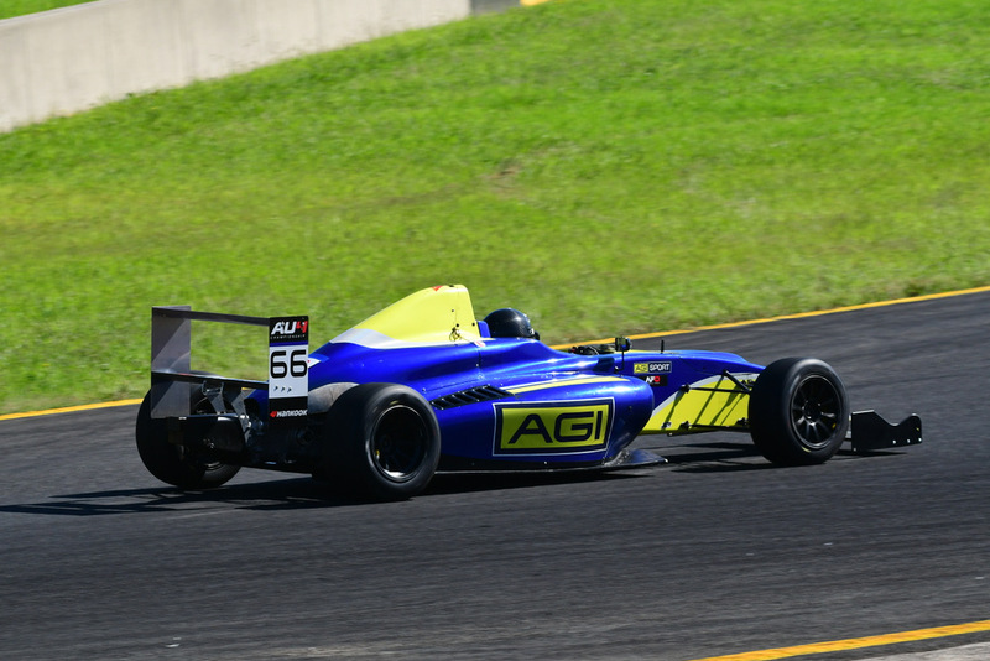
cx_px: 495
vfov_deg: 4.6
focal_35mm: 300
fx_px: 8253
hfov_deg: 6.9
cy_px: 330
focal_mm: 200
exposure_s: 1/640
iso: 500
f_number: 11
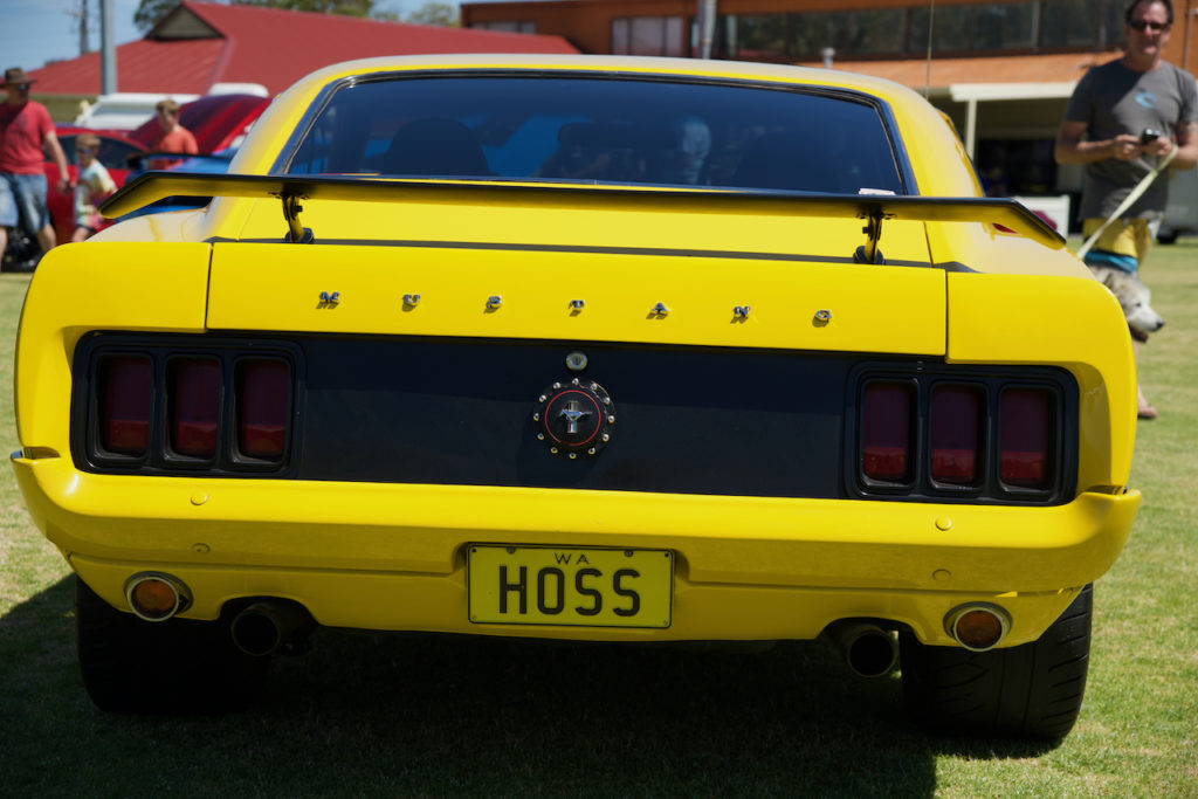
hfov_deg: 27.0
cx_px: 599
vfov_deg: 18.2
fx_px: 2496
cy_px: 400
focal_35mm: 75
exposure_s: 1/800
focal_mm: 75
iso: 200
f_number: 7.1
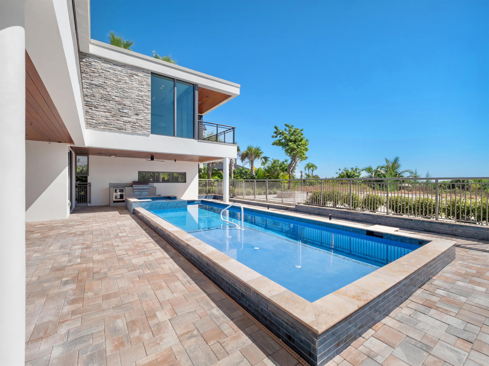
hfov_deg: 102.1
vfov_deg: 85.7
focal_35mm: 14
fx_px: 198
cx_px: 244
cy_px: 183
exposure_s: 1/500
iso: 200
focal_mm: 7
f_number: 7.1
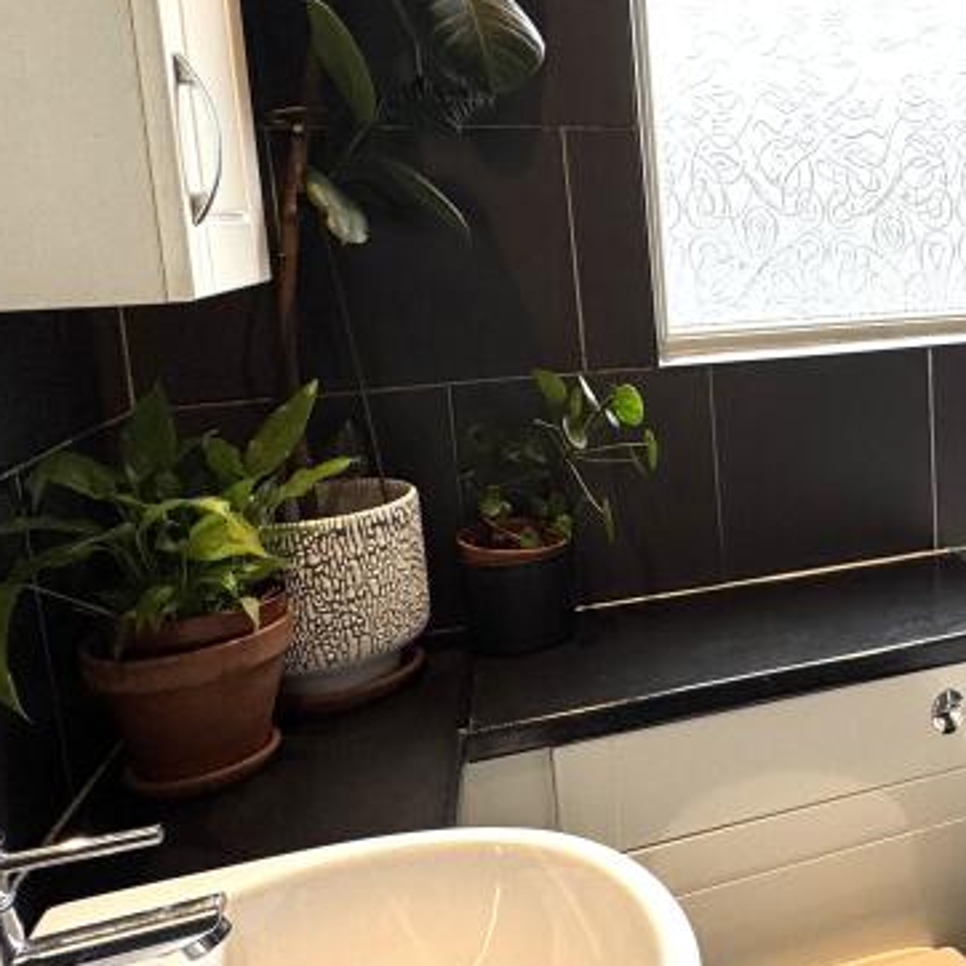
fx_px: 1105
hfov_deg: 39.6
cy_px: 355
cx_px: 1033
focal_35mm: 35
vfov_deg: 46.7
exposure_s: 1/99
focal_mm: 2.22
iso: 50
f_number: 2.2
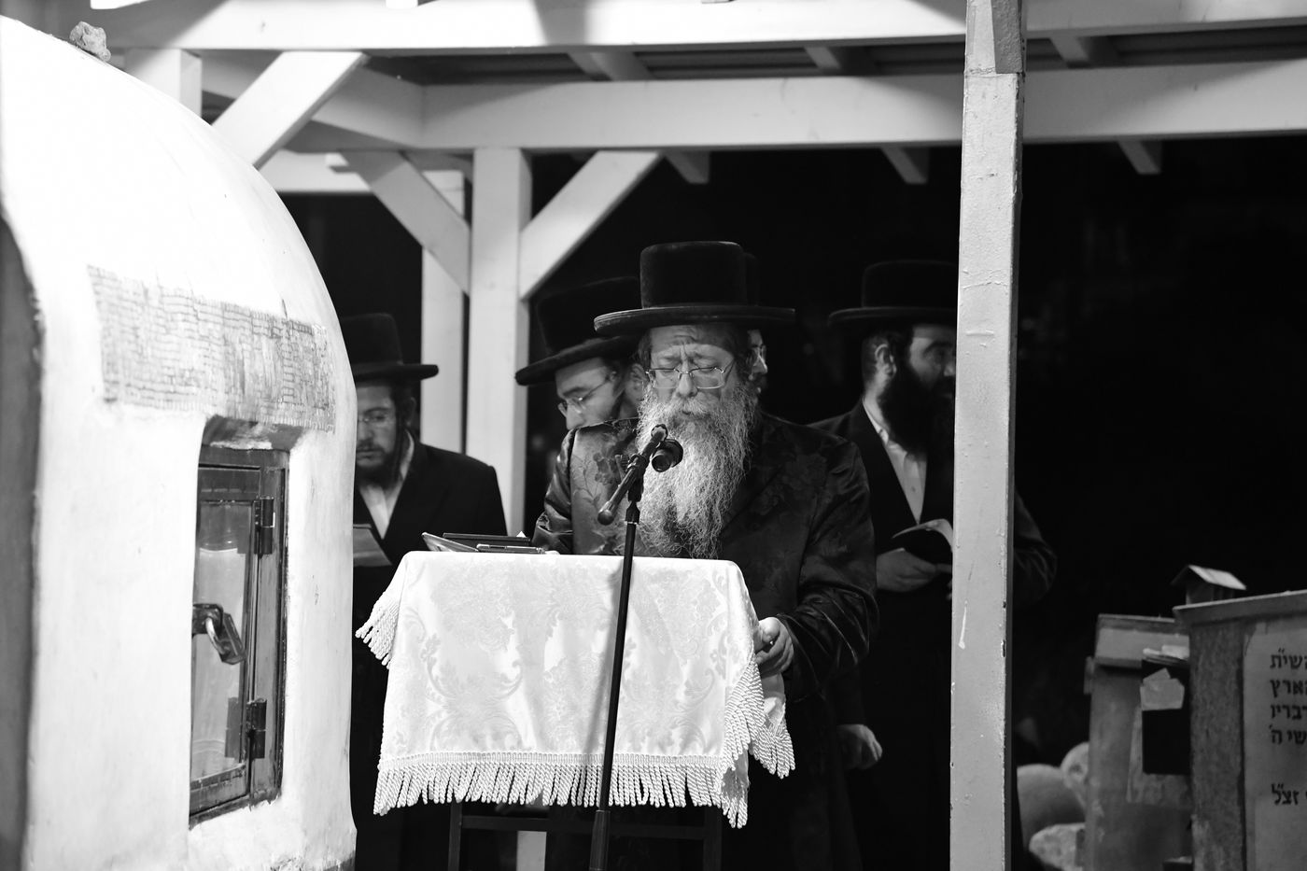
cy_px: 436
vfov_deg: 11.4
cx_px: 654
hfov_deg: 17.1
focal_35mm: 120
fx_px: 4356
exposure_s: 1/100
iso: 6400
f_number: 5.6
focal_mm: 120
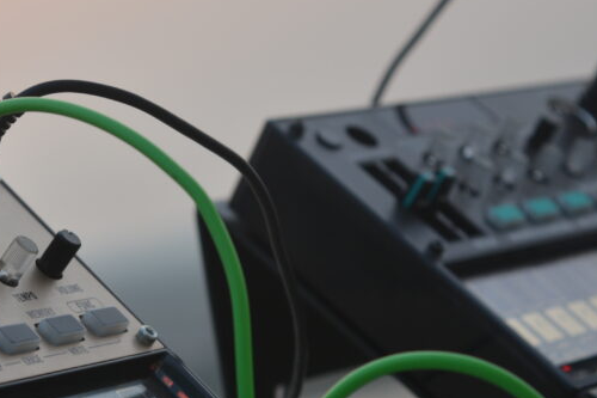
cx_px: 20
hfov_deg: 12.0
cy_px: 324
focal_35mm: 169
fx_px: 2802
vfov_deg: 8.1
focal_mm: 55
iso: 100
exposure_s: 1/100
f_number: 6.3
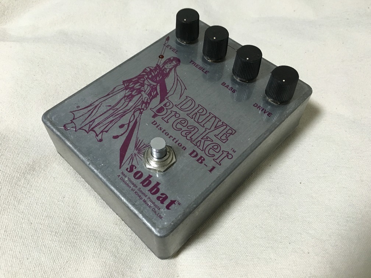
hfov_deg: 61.7
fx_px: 311
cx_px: 186
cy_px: 139
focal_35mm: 29
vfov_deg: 48.2
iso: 200
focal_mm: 4.15
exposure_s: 1/33
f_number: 2.2
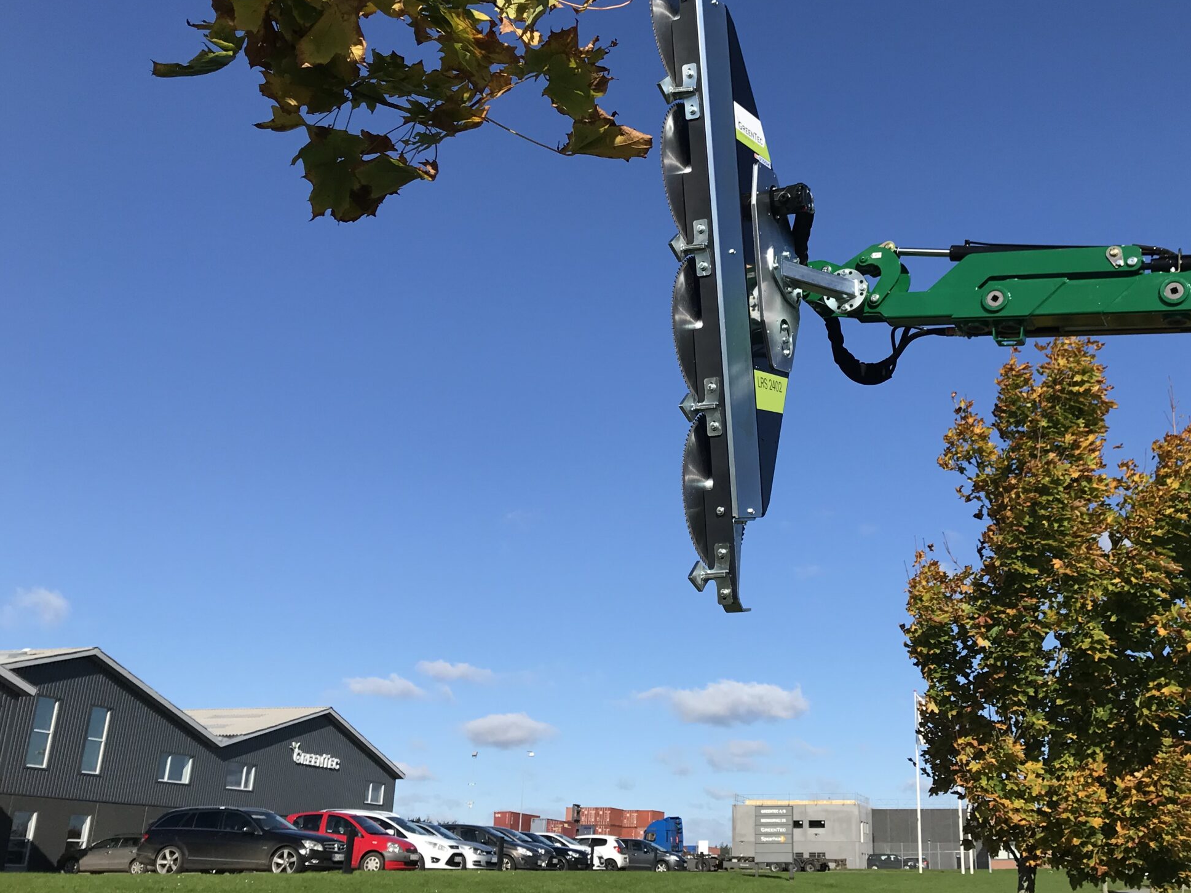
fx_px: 1273
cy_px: 367
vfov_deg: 38.5
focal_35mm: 37
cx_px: 777
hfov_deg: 49.4
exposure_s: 1/2740
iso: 20
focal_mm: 3.99
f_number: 1.8
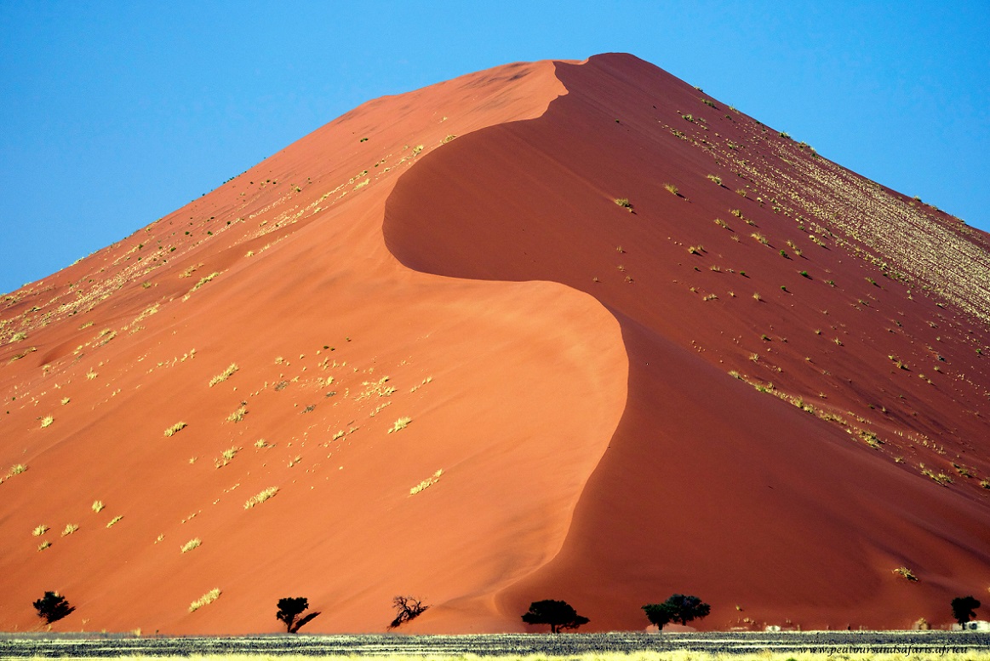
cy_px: 330
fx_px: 6381
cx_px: 495
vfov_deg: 5.9
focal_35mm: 232
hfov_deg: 8.9
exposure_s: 1/800
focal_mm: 232
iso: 400
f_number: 7.1
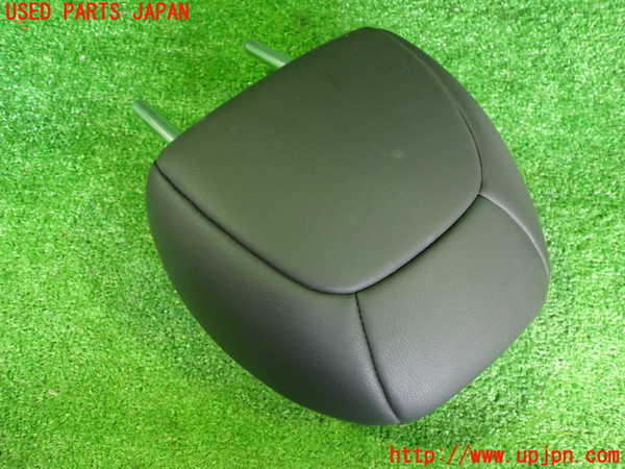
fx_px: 542
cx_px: 312
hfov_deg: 60.0
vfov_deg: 46.8
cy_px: 234
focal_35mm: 30
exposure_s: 1/25
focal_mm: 5.4
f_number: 2.3
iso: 800
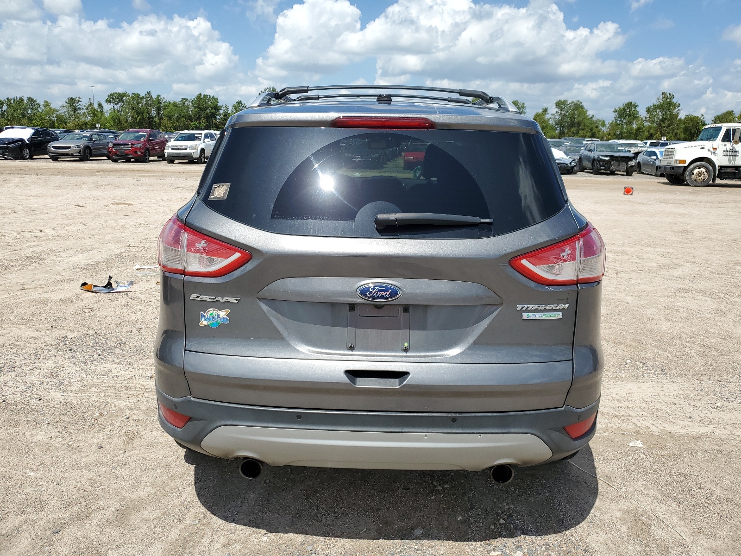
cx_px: 370
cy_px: 278
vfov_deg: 53.1
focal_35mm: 26
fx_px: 557
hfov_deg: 67.3
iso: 50
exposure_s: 1/3333
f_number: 1.5
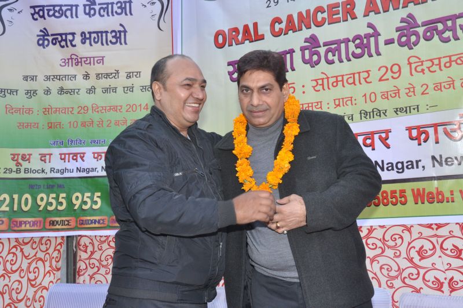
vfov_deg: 28.0
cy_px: 154
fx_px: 616
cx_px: 232
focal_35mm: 48
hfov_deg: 41.2
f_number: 13
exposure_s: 1/160
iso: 640
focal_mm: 32
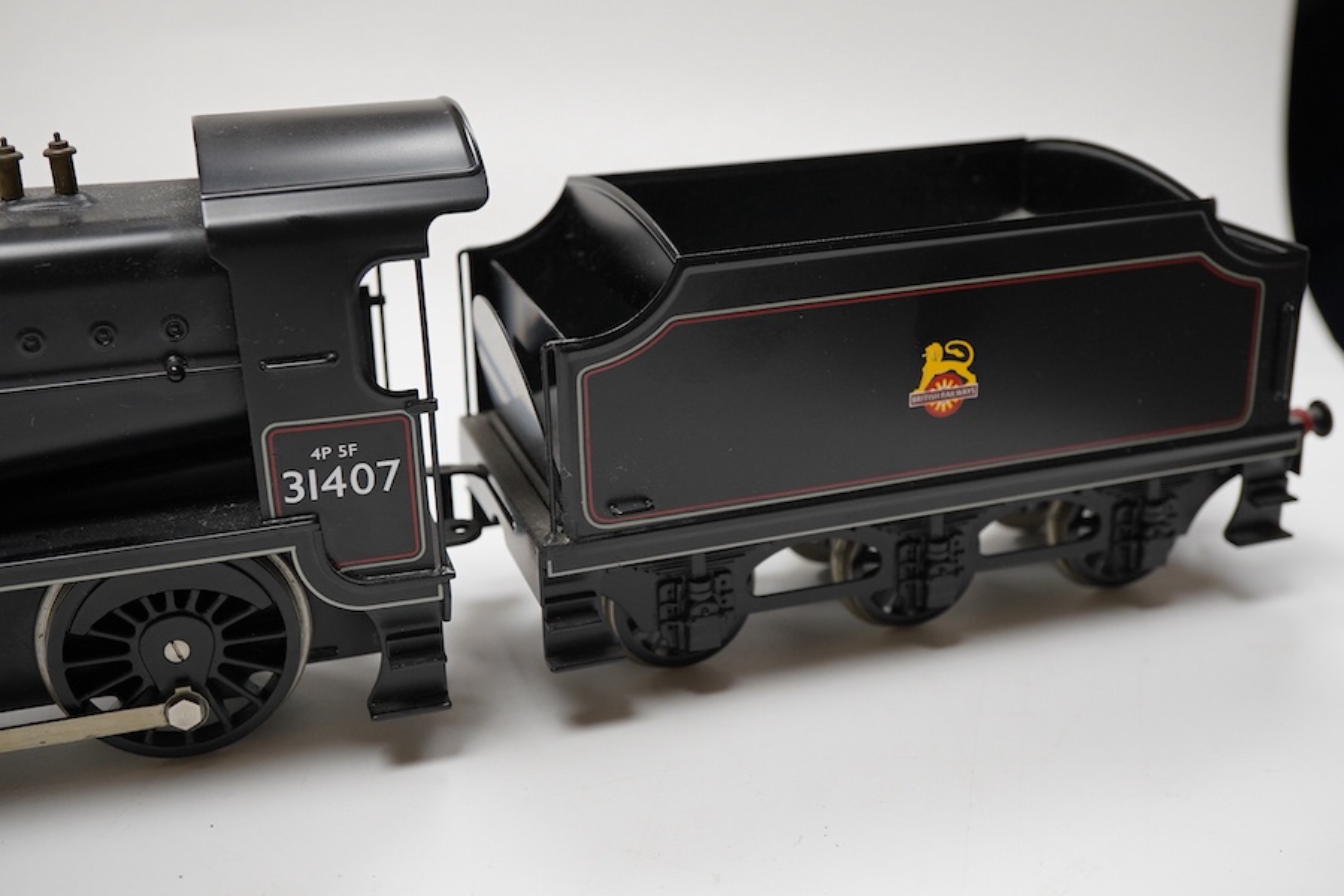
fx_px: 1680
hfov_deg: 43.6
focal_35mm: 45
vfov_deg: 29.9
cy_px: 448
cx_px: 672
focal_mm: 30
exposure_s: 1/125
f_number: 9
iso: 1250
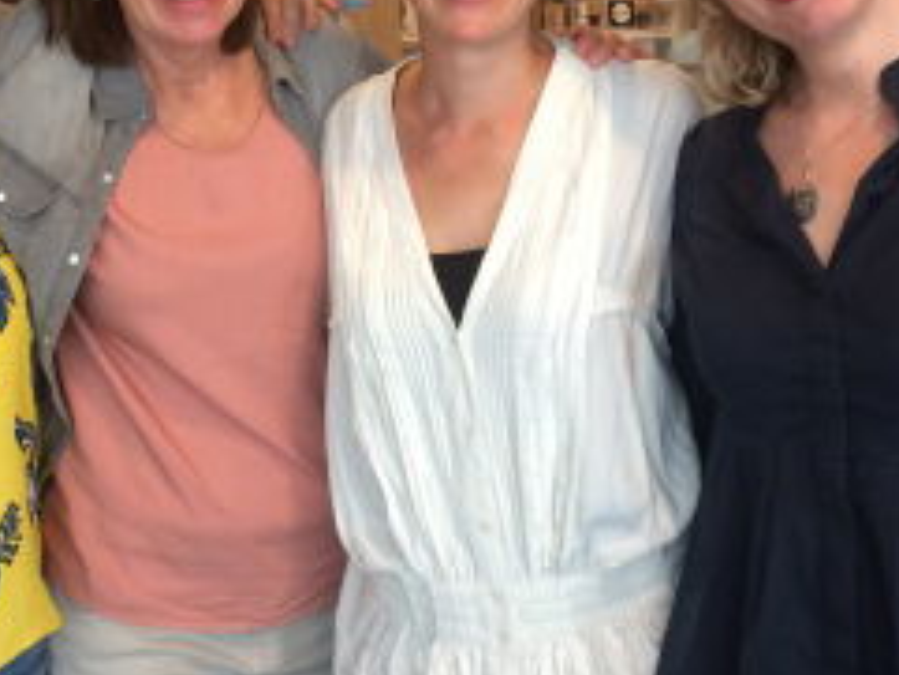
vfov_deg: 23.8
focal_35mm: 60
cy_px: 73
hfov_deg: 32.1
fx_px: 1559
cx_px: 407
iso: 125
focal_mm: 4.15
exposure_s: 1/33
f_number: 2.2
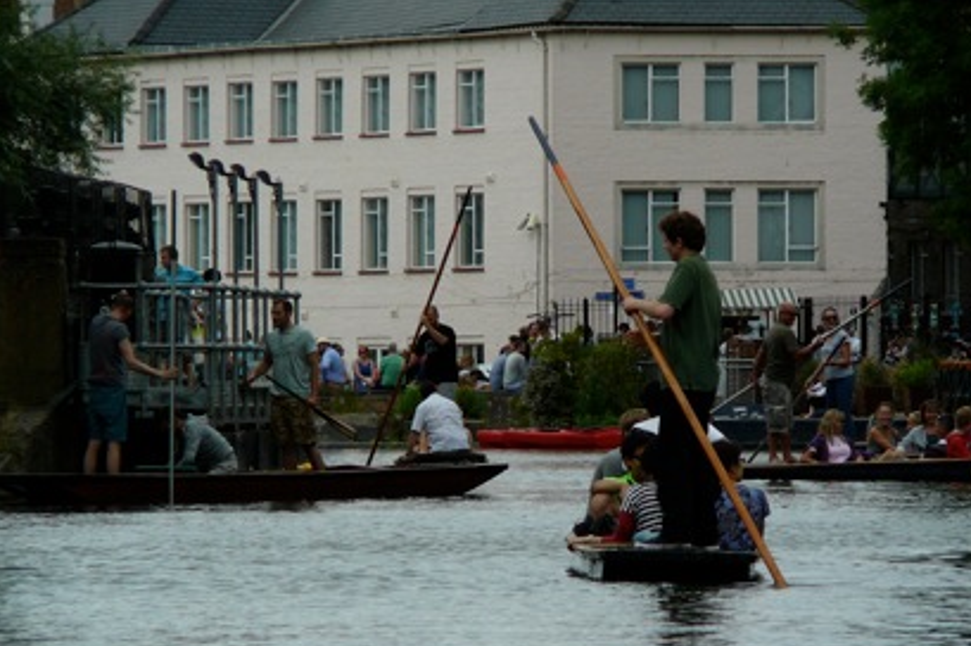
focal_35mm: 392
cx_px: 520
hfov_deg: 5.3
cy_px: 349
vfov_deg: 3.5
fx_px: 10564
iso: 80
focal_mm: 52
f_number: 4.2
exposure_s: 1/400
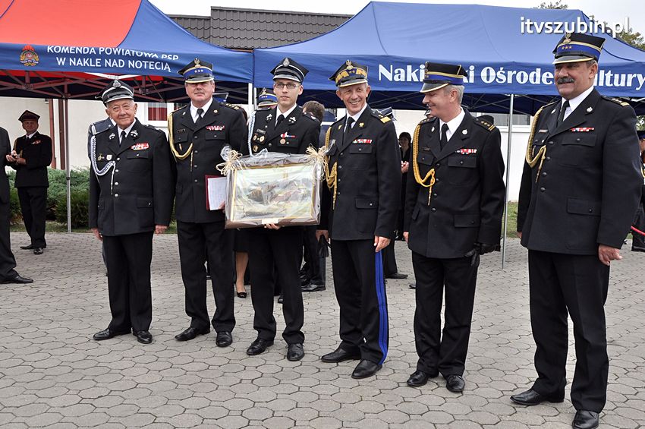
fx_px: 591
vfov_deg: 39.9
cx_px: 322
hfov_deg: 57.3
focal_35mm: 33
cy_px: 214
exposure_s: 1/320
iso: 500
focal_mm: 22
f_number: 9
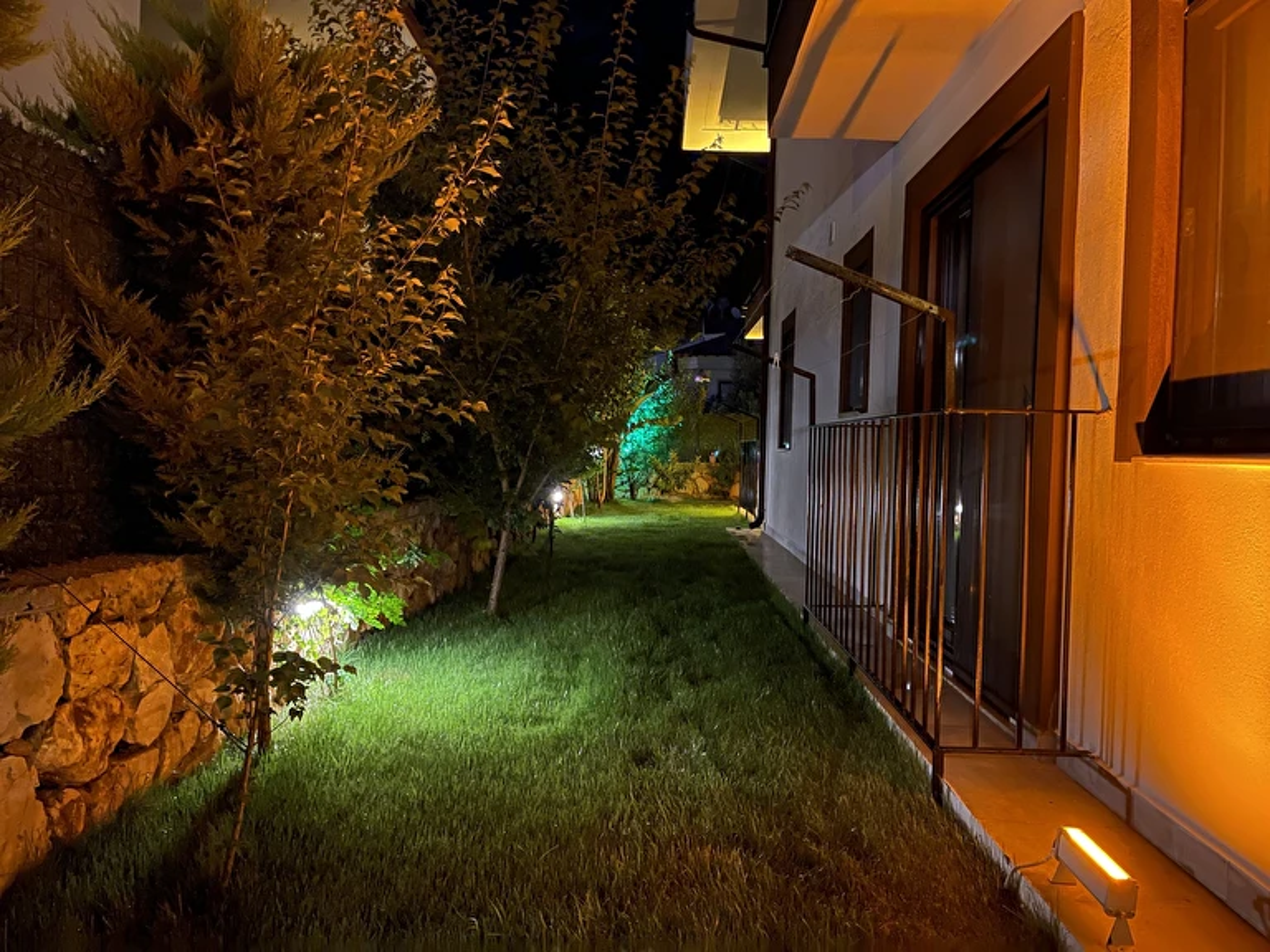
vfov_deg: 53.1
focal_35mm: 26
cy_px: 476
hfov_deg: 67.3
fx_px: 954
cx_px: 635
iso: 2000
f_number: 1.6
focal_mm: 5.1
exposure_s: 1/14
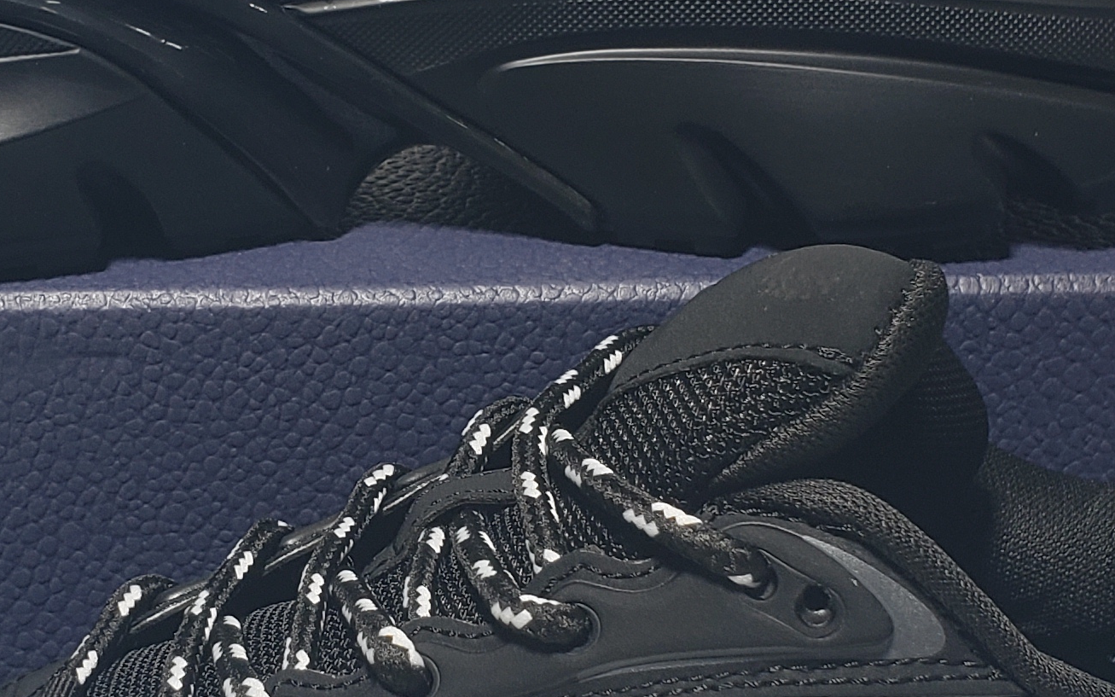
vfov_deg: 15.4
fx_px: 2583
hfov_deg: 24.3
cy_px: 385
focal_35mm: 85
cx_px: 444
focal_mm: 4.3
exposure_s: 1/120
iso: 50
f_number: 2.4
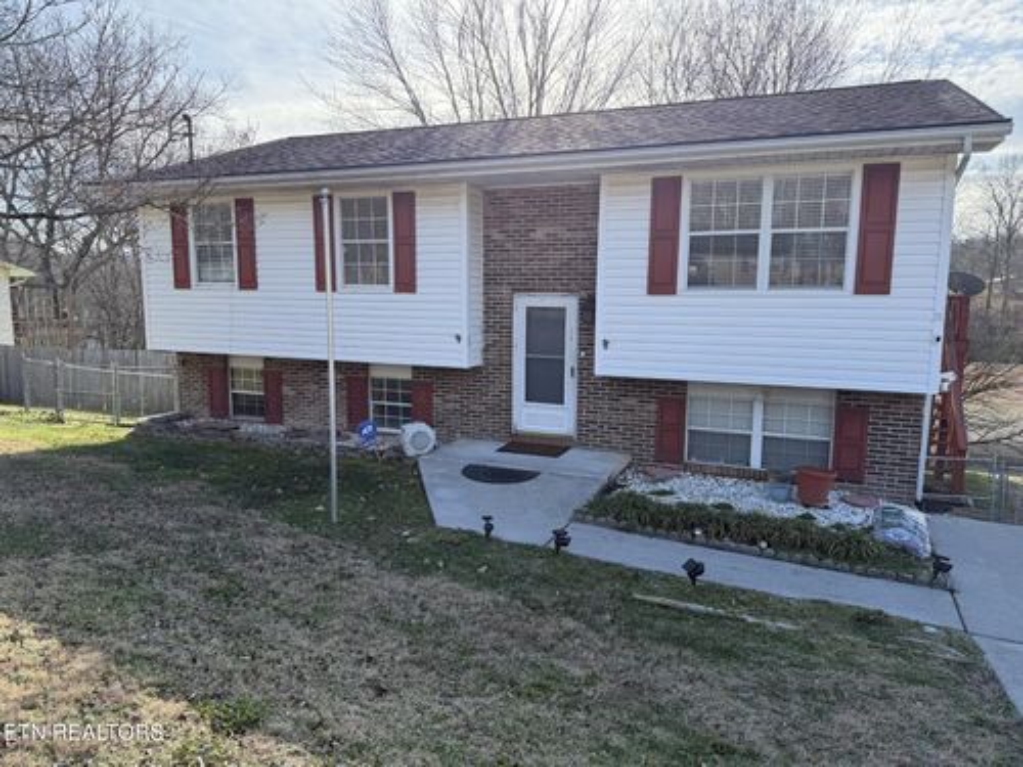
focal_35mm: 24
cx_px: 512
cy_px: 384
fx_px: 709
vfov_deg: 56.8
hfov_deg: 71.6
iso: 80
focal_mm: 6.76
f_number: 1.78
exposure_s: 1/1653
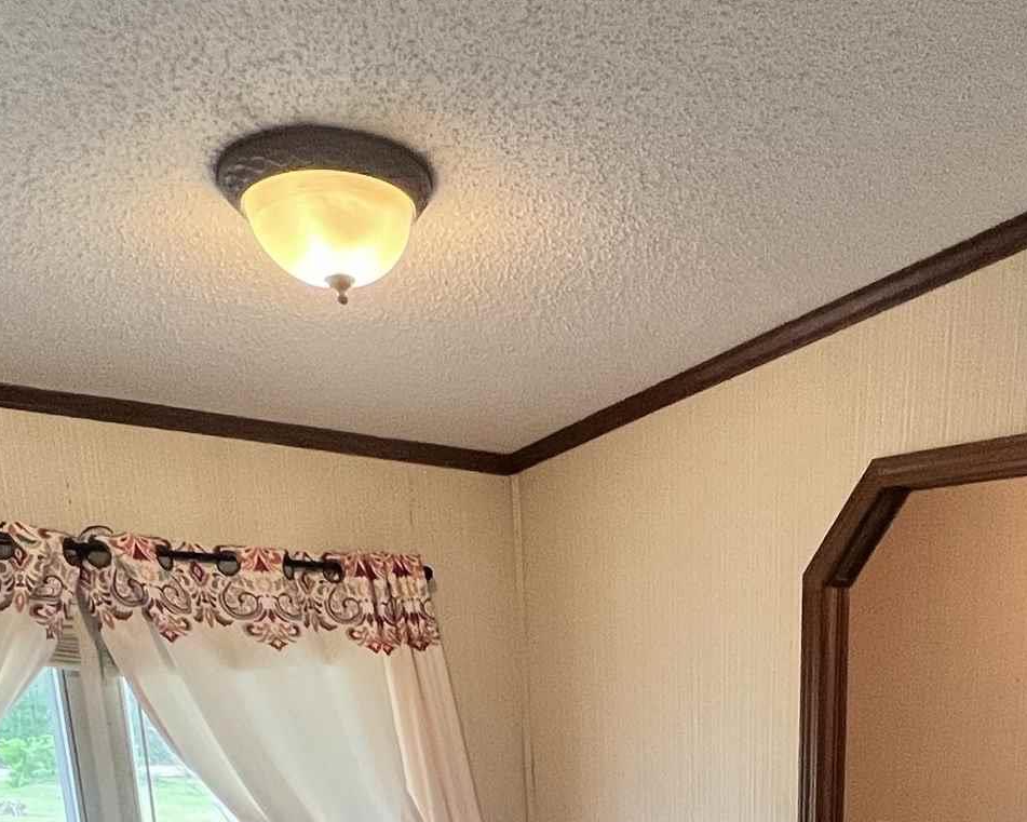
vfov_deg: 27.6
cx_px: 738
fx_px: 1246
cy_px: 1168
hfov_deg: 43.7
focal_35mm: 41
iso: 200
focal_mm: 1.57
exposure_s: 1/60
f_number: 1.8
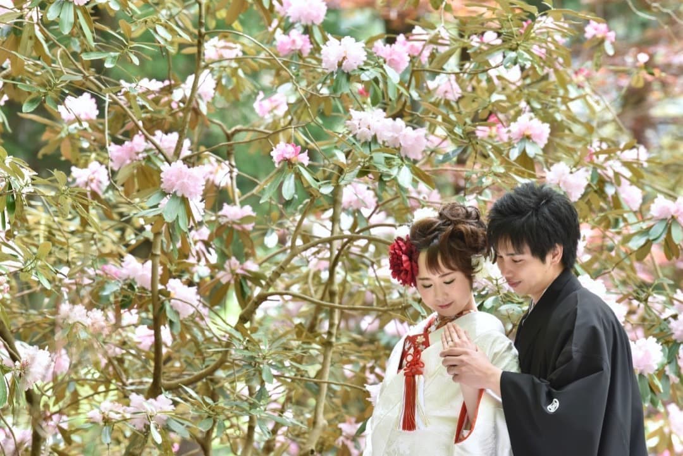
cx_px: 342
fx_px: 3321
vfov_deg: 7.9
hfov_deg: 11.7
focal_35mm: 175
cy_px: 228
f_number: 5.6
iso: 1000
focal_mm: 175
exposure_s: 1/250
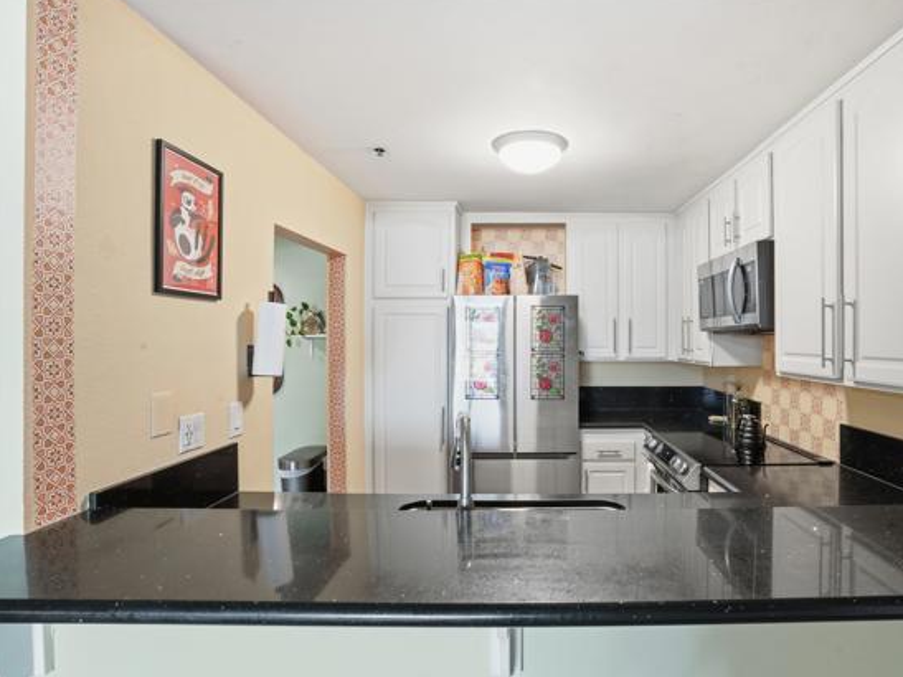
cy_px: 343
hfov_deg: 87.1
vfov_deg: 71.6
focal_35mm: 18
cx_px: 523
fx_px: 469
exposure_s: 1/20
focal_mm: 16
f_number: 11
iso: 500
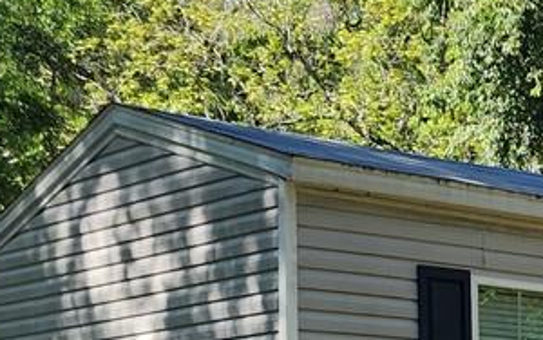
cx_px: 990
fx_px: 1925
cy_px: 537
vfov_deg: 9.7
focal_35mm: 130
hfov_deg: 14.1
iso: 12
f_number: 1.8
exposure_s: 1/323
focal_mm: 6.4
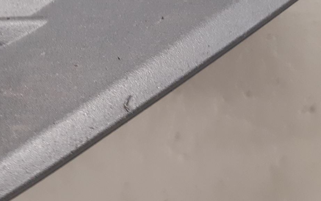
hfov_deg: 32.4
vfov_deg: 21.3
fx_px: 534
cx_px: 56
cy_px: 98
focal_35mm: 61
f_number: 1.7
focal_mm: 3.93
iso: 200
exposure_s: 1/25
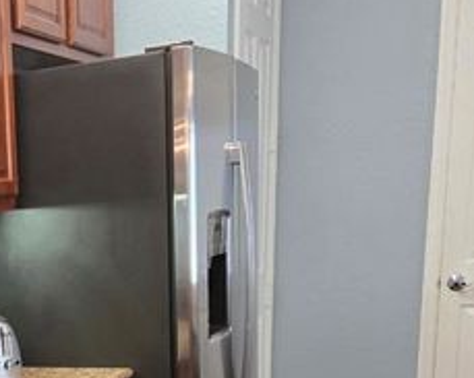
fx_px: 968
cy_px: 467
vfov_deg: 20.5
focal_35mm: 69
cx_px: -24
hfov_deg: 25.8
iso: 640
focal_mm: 5.4
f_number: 1.8
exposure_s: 1/120
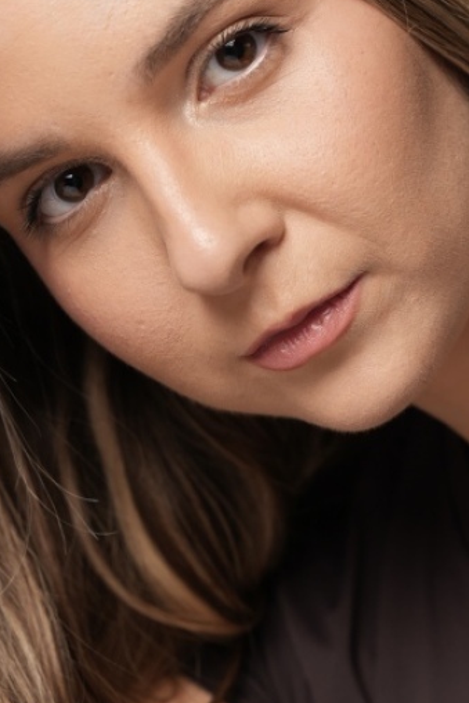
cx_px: 160
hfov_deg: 8.3
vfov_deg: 12.4
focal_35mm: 165
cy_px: 396
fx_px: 3222
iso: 100
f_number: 4
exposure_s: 1/250
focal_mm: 70
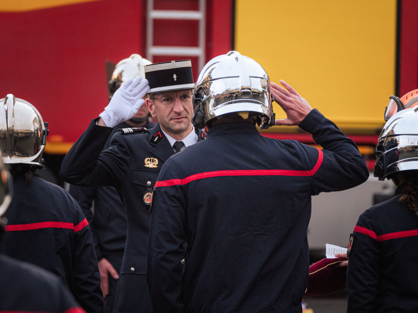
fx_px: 4057
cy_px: 156
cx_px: 209
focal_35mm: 336
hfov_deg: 5.9
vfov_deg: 4.4
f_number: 3.9
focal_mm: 168
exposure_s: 1/50
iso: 800
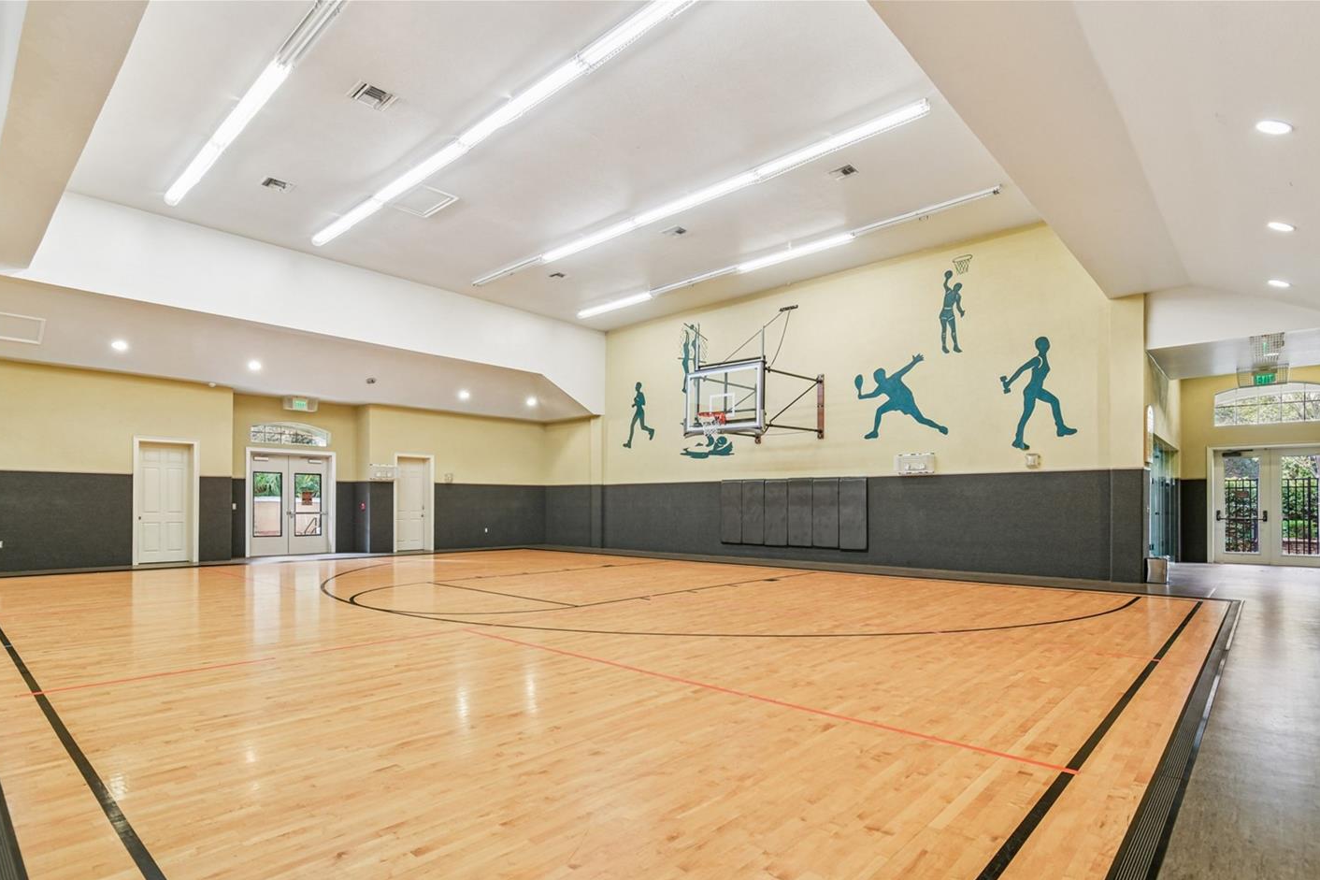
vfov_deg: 70.1
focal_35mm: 17
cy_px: 498
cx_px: 650
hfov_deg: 93.3
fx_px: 623
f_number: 7.1
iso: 100
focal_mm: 10
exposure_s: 1/2.5
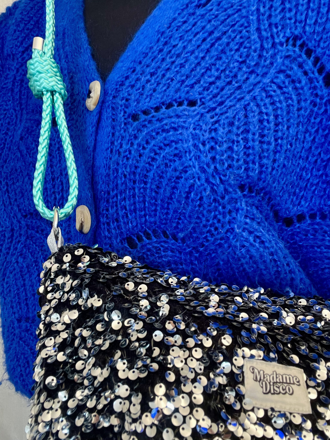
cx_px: 165
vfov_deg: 60.0
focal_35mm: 30
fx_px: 381
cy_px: 220
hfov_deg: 46.8
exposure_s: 1/50
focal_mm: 2.71
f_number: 2.2
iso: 125
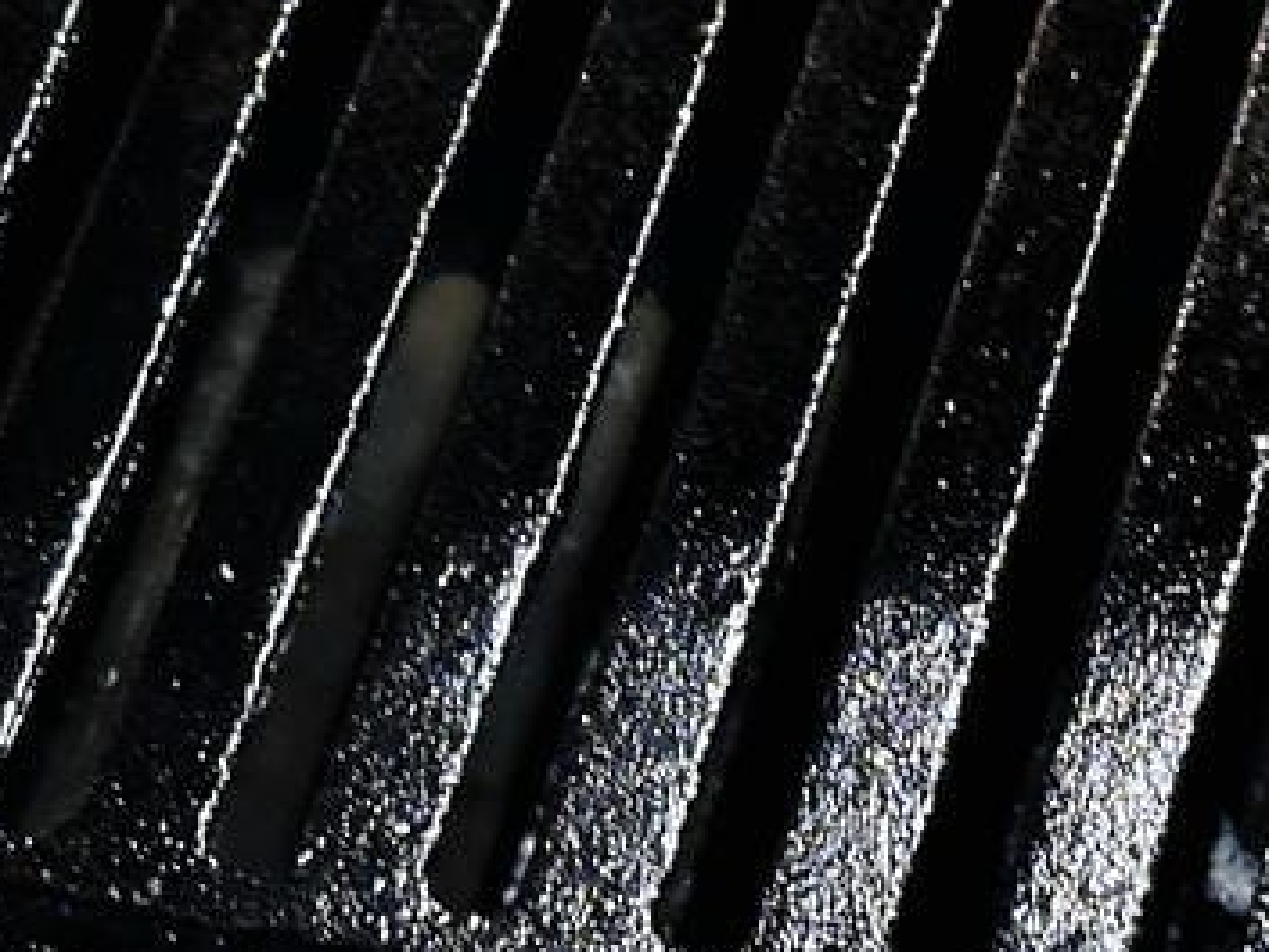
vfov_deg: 9.1
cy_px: 234
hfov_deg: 12.1
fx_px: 5978
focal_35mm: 163
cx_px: 927
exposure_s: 1/60
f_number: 1.78
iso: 200
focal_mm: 6.86
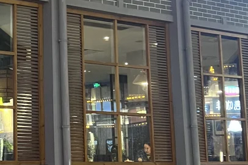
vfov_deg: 14.1
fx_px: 661
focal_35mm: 96
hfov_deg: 20.6
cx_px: 7
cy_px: 31
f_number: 1.5
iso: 250
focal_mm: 5.7
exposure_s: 1/60
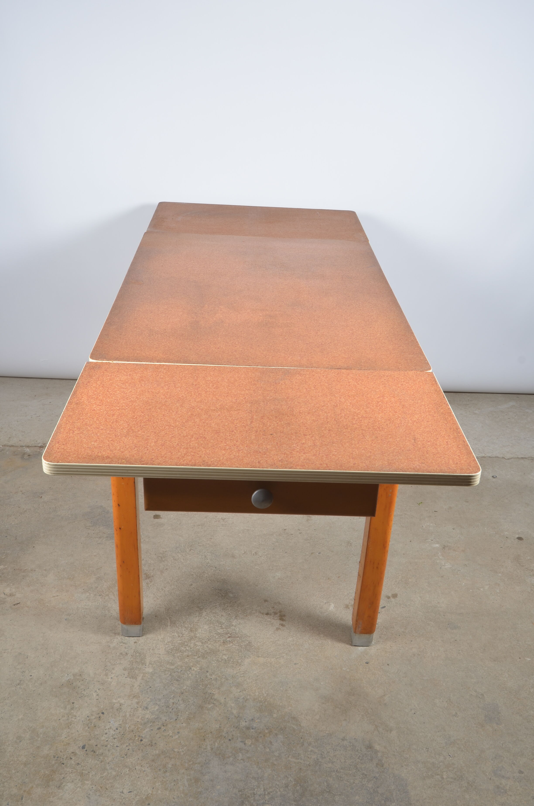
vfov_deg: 53.2
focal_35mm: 36
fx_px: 805
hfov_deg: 36.7
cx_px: 267
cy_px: 403
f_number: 11
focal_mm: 24
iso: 100
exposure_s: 1/125
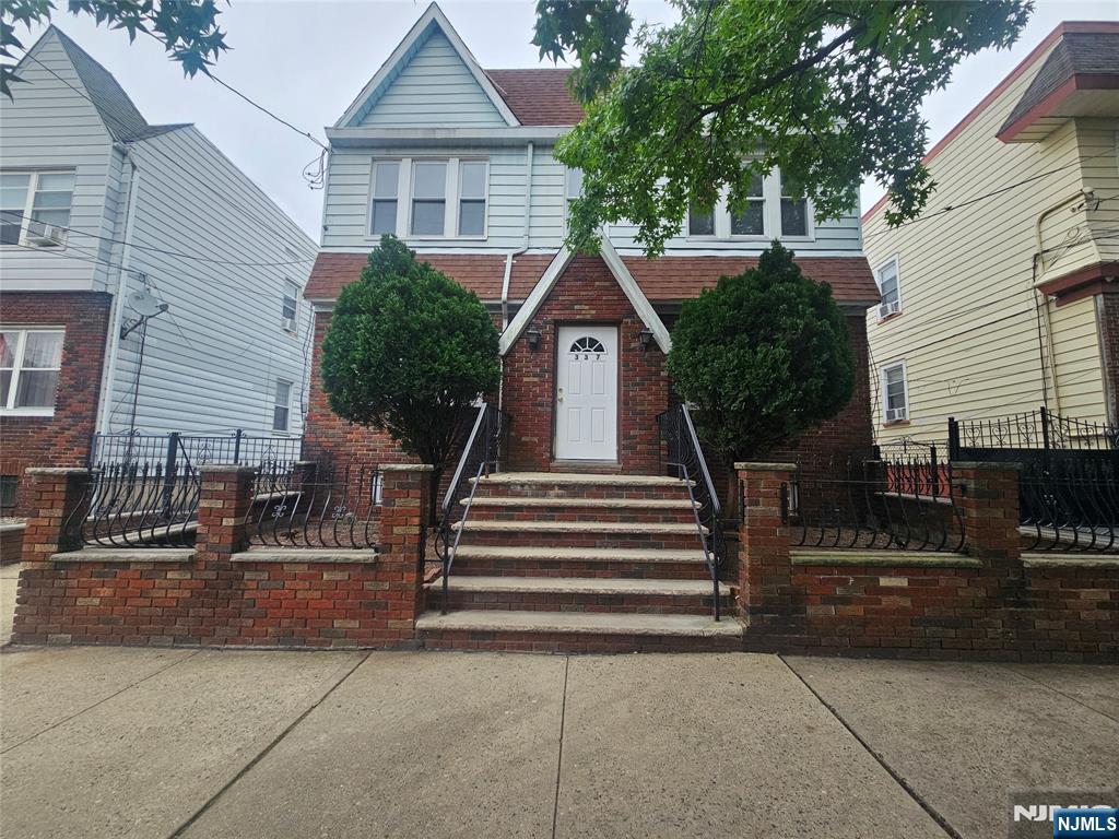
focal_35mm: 13
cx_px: 560
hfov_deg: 106.2
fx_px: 420
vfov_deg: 89.9
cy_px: 420
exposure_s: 1/880
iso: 50
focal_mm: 2.2
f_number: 2.2
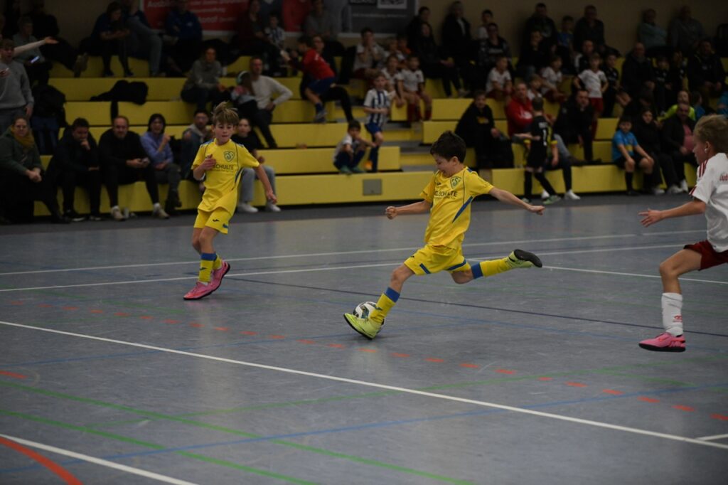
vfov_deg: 13.0
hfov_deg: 19.5
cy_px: 242
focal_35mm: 105
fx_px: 2123
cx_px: 364
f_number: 2.8
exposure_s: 1/1250
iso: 5000
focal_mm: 105
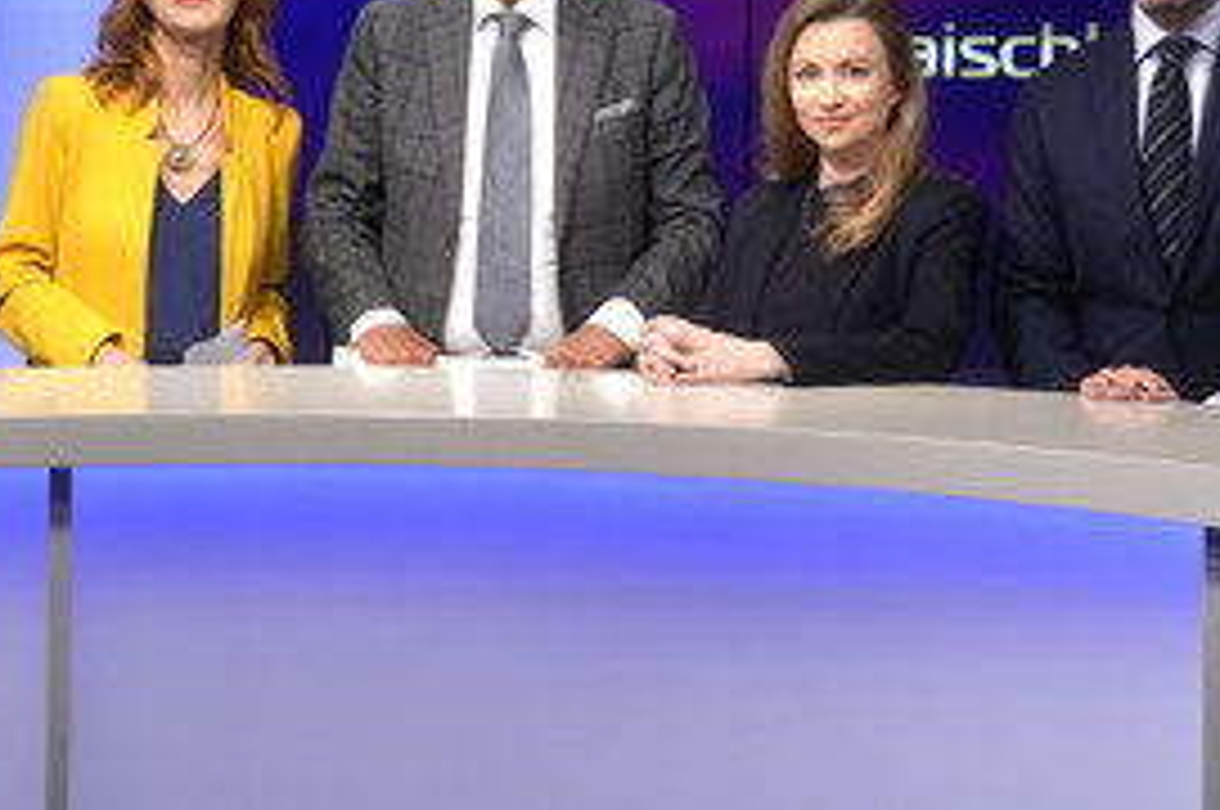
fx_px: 2539
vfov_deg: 17.9
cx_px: 448
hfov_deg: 26.9
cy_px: 140
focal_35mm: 75
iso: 640
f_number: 2.2
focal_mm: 30
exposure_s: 1/250
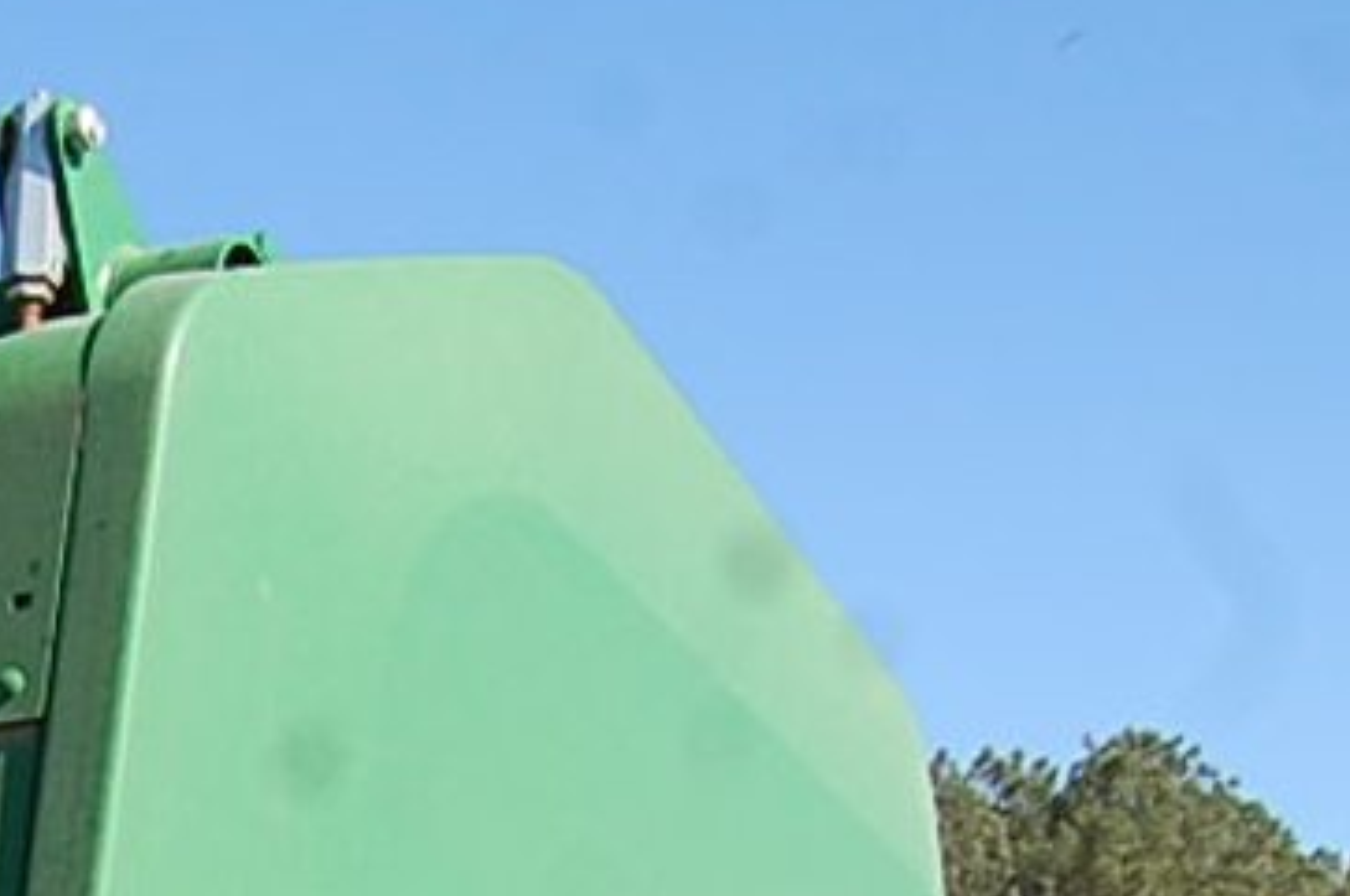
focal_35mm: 127
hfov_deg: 15.2
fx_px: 4756
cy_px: 1998
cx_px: -504
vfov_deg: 9.7
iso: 200
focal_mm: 18
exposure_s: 1/250
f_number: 8
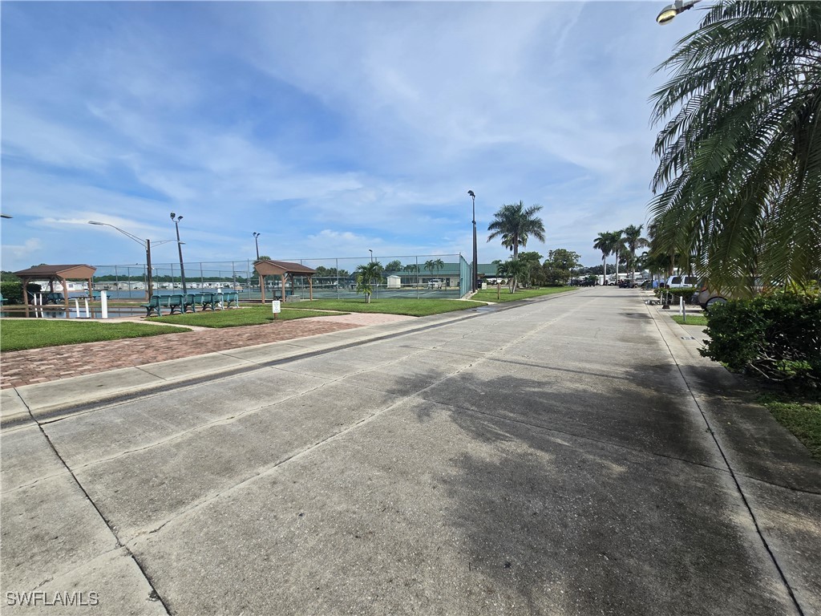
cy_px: 308
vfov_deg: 89.9
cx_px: 410
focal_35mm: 13
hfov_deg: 106.2
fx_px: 308
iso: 50
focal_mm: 2.2
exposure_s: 1/3409
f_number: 2.2
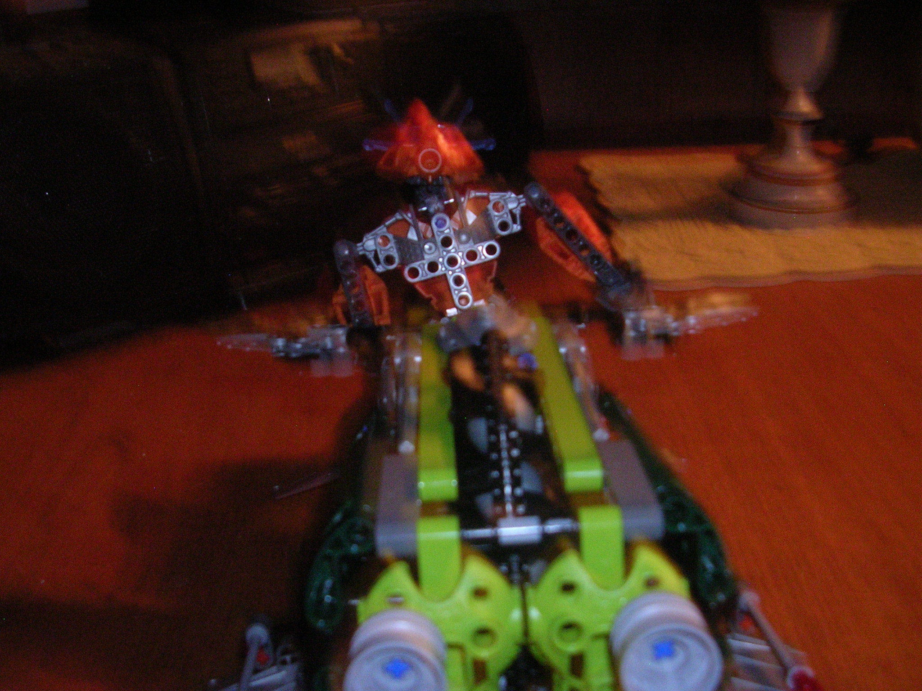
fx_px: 1012
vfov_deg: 37.7
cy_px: 346
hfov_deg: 49.0
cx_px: 461
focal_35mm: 38
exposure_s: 1.5
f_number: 2.8
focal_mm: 5.8
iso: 200
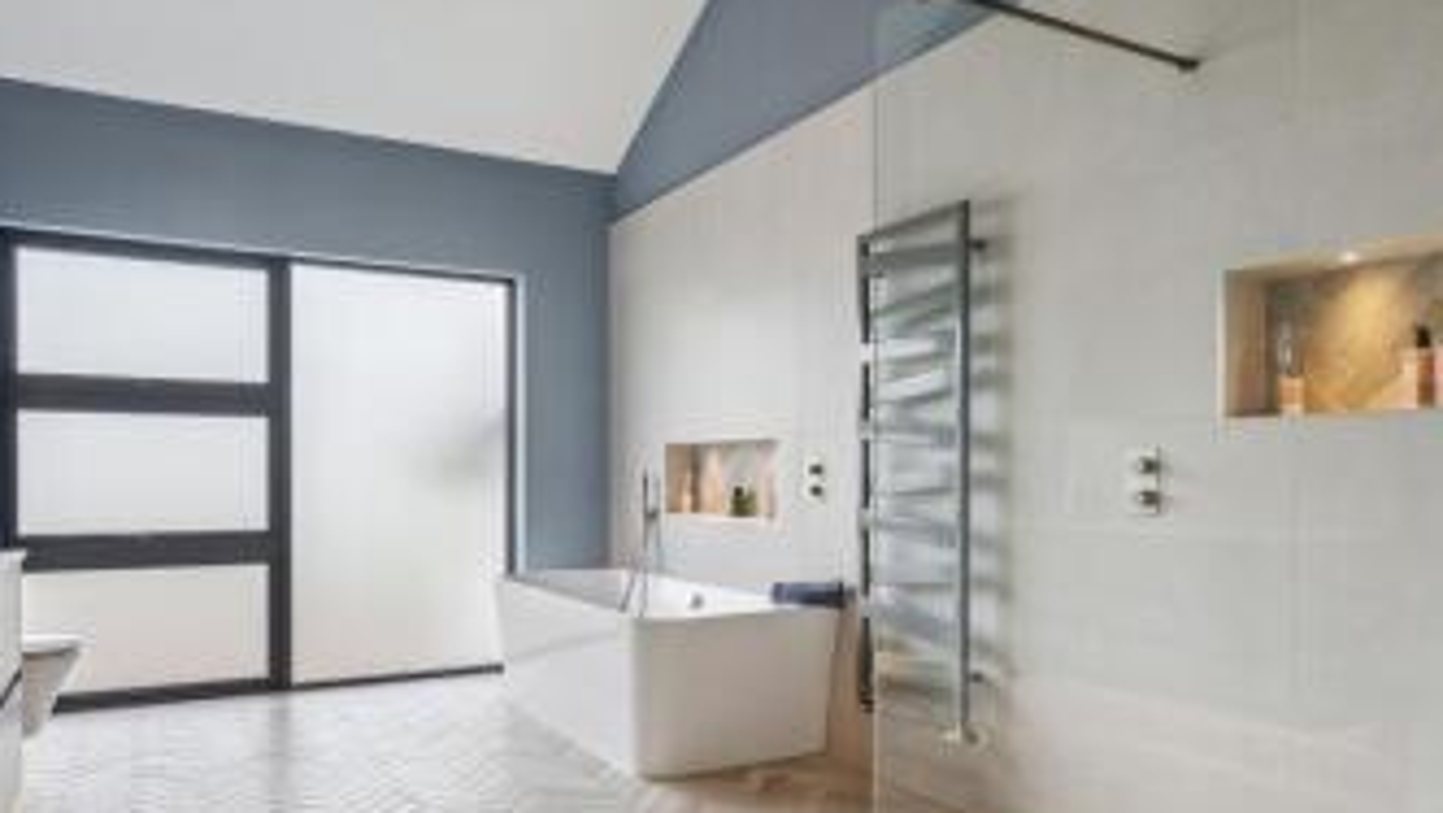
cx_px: 643
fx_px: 919
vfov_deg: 47.3
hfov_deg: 76.0
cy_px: 506
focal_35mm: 24
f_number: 5.6
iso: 320
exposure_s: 1/50
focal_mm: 16
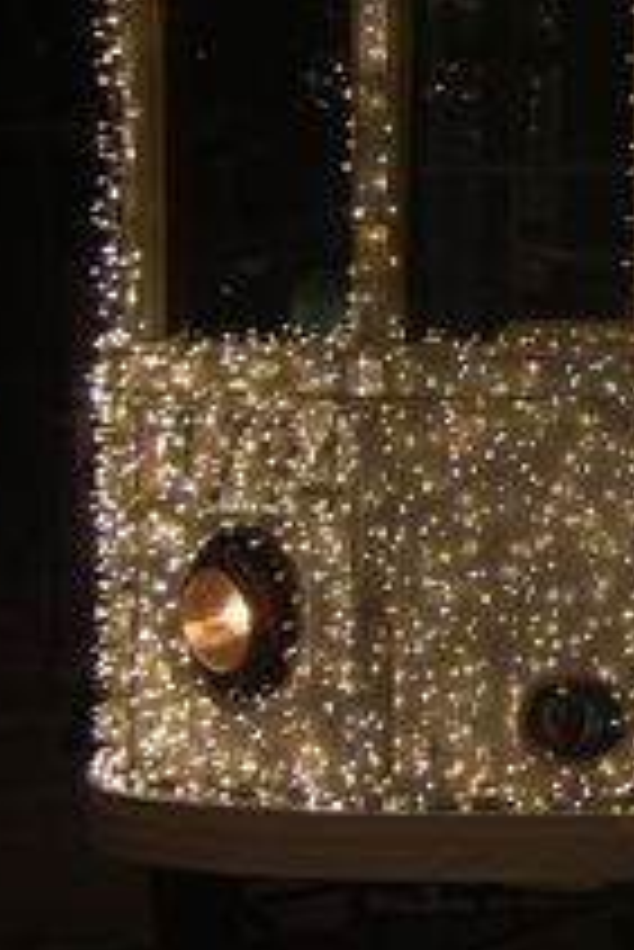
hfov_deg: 7.2
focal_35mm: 176
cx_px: 1727
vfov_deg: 11.7
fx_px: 4638
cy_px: 284
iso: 200
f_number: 9
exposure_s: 1/10
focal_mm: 31
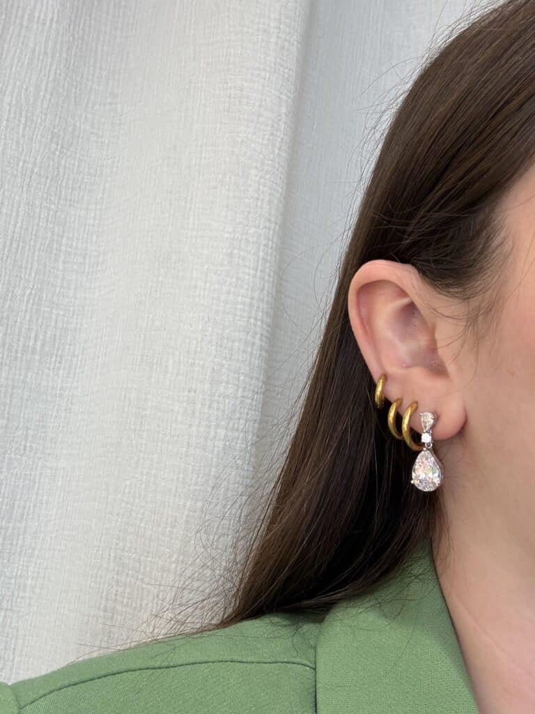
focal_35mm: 30
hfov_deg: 46.8
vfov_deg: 60.0
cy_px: 357
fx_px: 618
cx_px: 268
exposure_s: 1/50
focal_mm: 2.69
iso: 50
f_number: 1.9
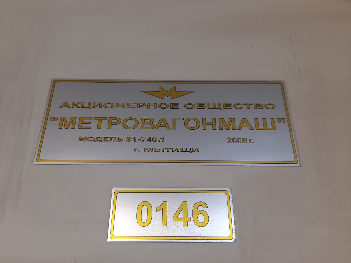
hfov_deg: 65.4
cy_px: 132
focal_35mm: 27
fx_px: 274
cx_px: 176
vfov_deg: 51.3
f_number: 1.7
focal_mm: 3.93
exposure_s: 1/33
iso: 320
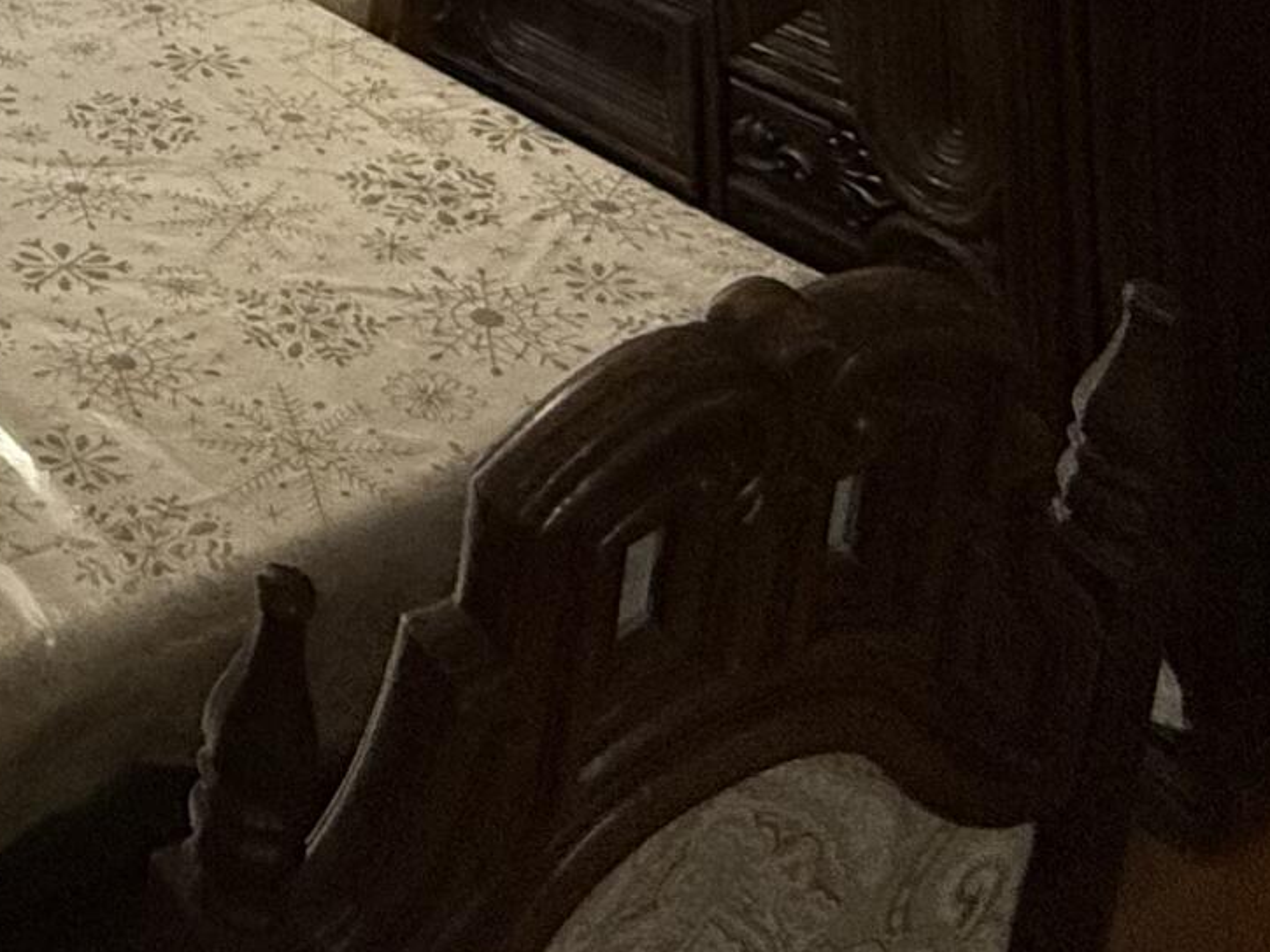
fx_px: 2128
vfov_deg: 18.3
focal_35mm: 58
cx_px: -286
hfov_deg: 28.5
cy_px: -875
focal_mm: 2.22
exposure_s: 1/120
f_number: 2.2
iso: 250
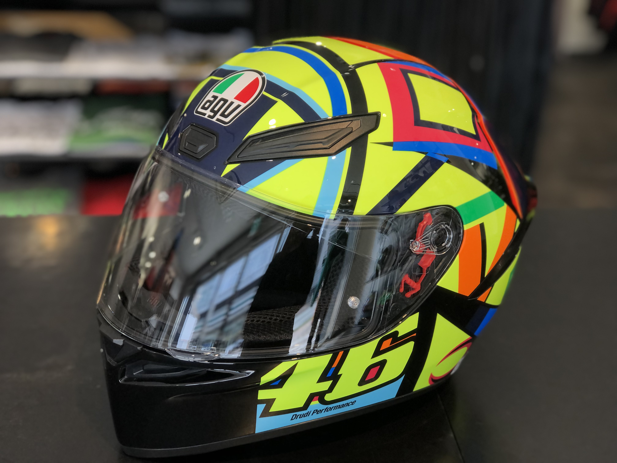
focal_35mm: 57
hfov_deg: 33.8
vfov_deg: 25.7
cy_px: 232
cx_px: 308
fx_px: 1016
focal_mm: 6.6
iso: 20
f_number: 2.8
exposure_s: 1/30
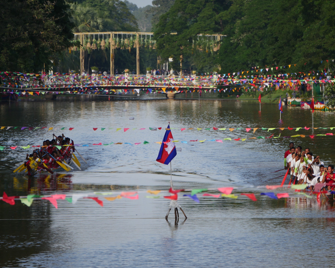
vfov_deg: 4.4
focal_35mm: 351
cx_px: 168
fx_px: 3480
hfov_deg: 5.5
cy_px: 134
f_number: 5.6
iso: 200
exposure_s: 1/500
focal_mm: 150
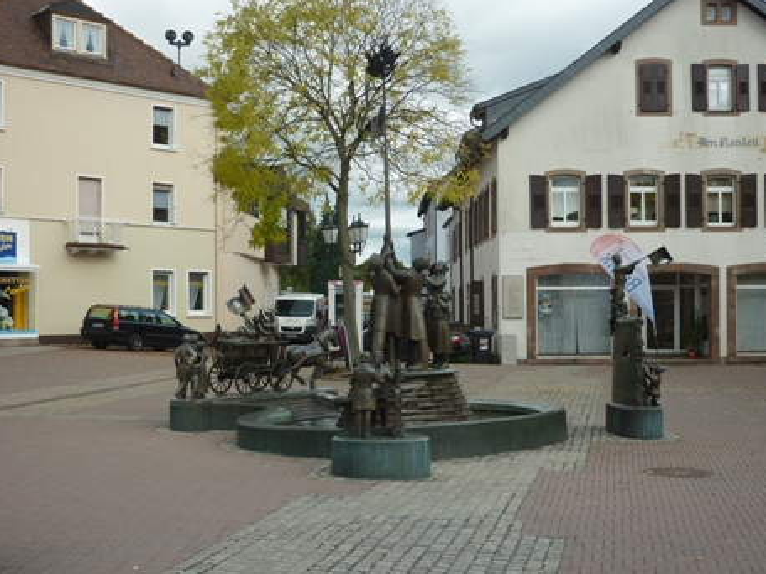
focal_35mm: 54
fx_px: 1195
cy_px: 274
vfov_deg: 27.0
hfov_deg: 35.5
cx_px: 391
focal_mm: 7.4
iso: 80
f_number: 3.1
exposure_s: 1/500
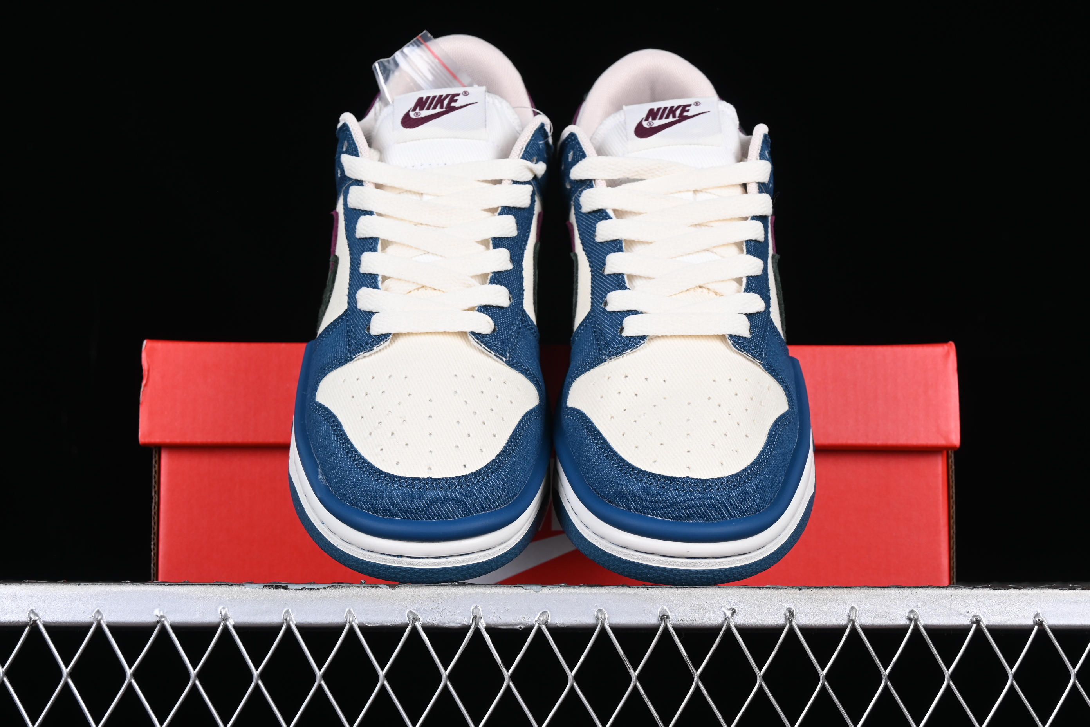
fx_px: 2271
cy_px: 364
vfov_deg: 18.2
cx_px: 545
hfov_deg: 27.0
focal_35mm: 75
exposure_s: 1/80
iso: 160
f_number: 8
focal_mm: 50
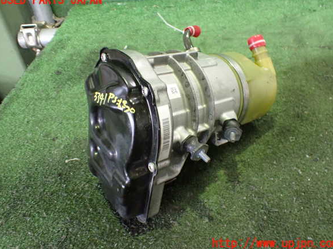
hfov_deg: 58.4
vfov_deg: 45.4
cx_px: 170
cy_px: 122
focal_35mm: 31
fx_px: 298
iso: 800
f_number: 2.3
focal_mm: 5.4
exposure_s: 1/30
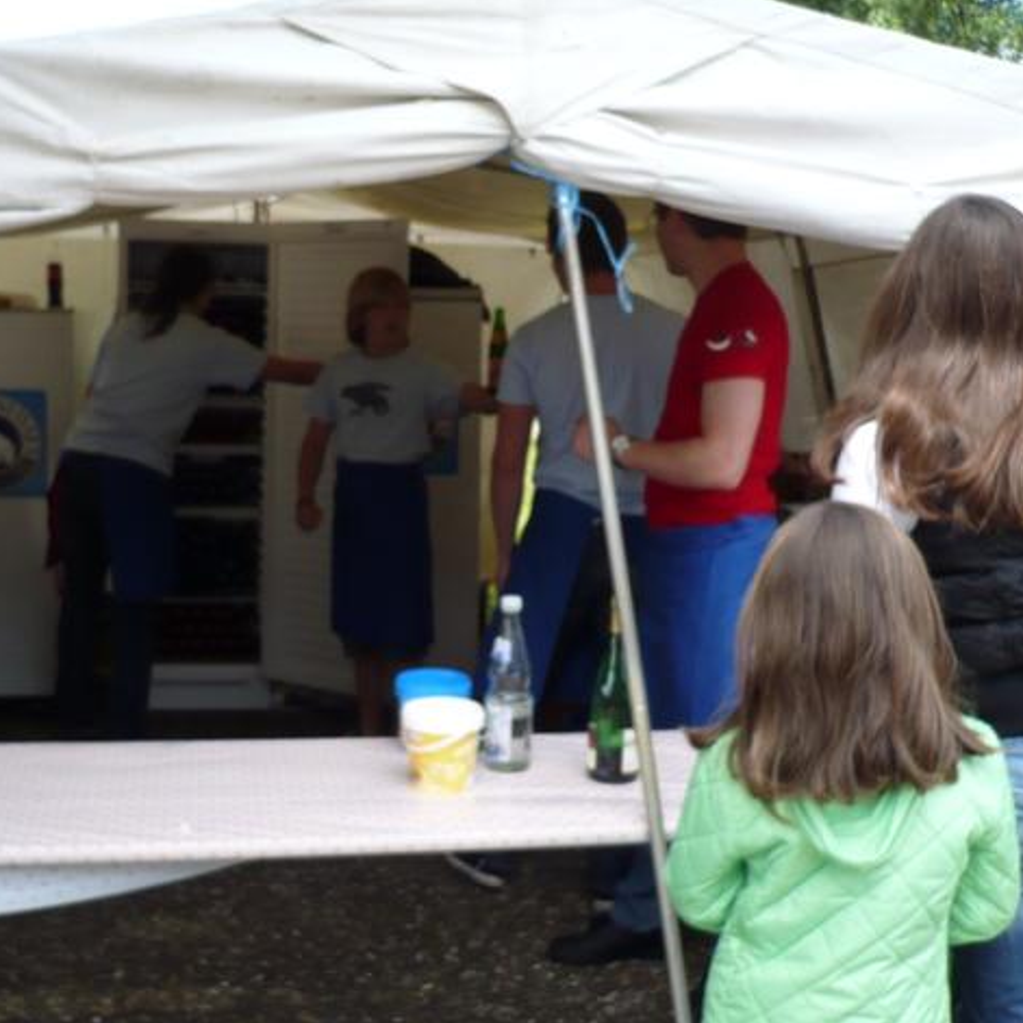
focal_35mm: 42
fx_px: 1404
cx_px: 371
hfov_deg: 39.7
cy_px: 504
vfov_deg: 40.0
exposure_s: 1/320
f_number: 2.8
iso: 100
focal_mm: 5.8
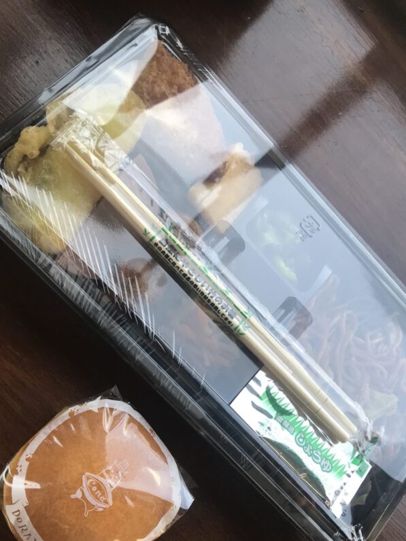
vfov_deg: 50.7
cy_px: 345
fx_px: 563
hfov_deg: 39.7
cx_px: 196
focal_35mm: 36
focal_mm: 3.99
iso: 20
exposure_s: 1/222
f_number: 1.8
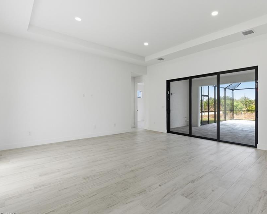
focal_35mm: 19
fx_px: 150
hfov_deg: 82.1
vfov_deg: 70.8
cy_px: 105
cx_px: 162
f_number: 9
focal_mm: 16
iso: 400
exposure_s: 1/320
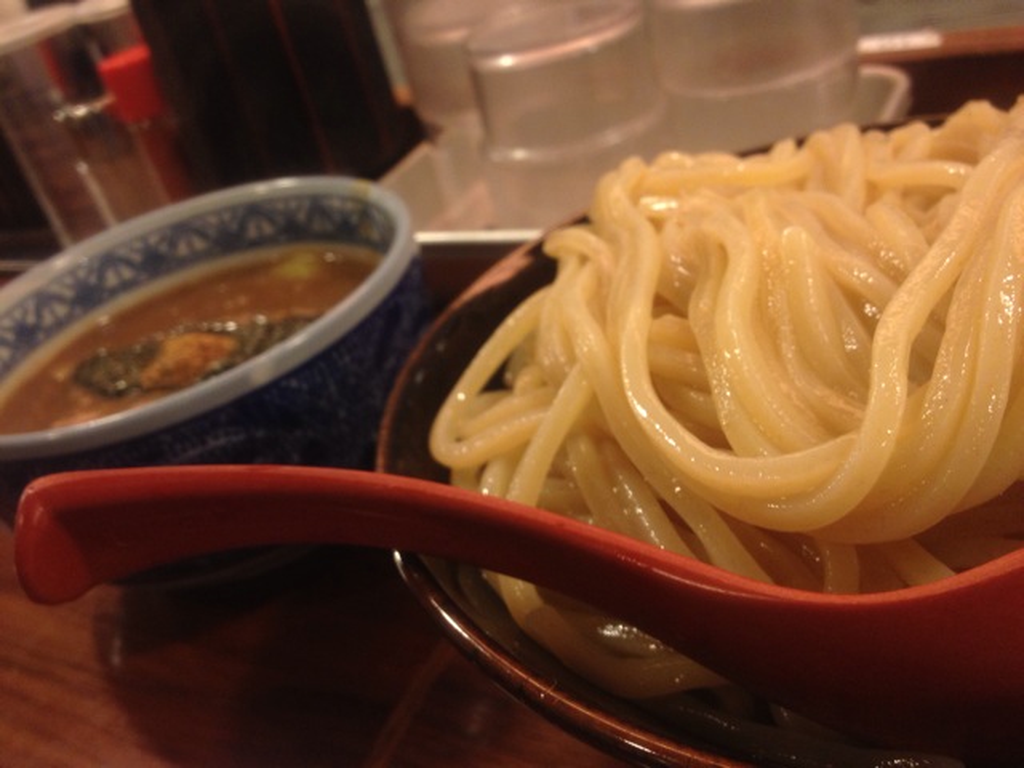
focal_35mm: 35
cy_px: 384
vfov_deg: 40.7
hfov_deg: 52.6
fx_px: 1035
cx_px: 512
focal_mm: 4.28
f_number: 2.4
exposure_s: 1/20
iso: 125
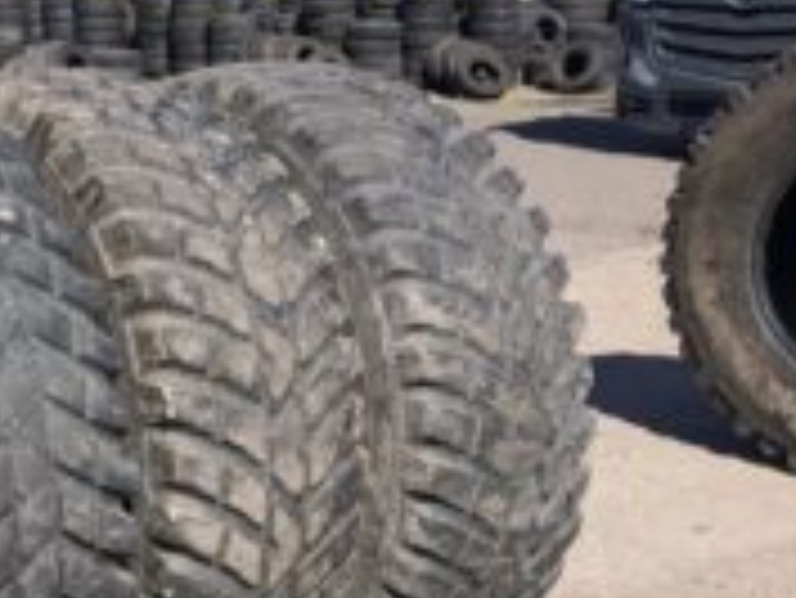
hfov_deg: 27.2
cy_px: 380
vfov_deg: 21.6
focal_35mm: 68
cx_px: 27
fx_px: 1565
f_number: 1.8
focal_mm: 3.99
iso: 20
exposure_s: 1/1245
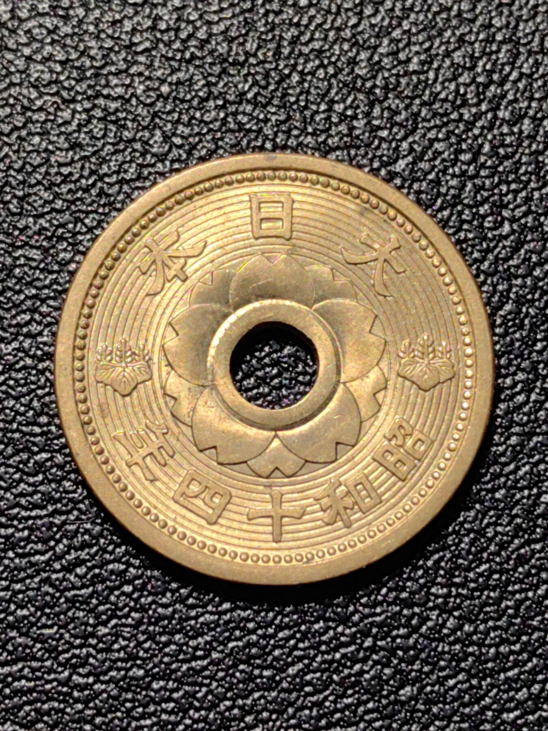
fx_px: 2111
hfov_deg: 14.8
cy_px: 366
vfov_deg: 19.6
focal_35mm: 100
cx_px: 274
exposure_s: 1/132
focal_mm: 5.75
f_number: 2
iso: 50
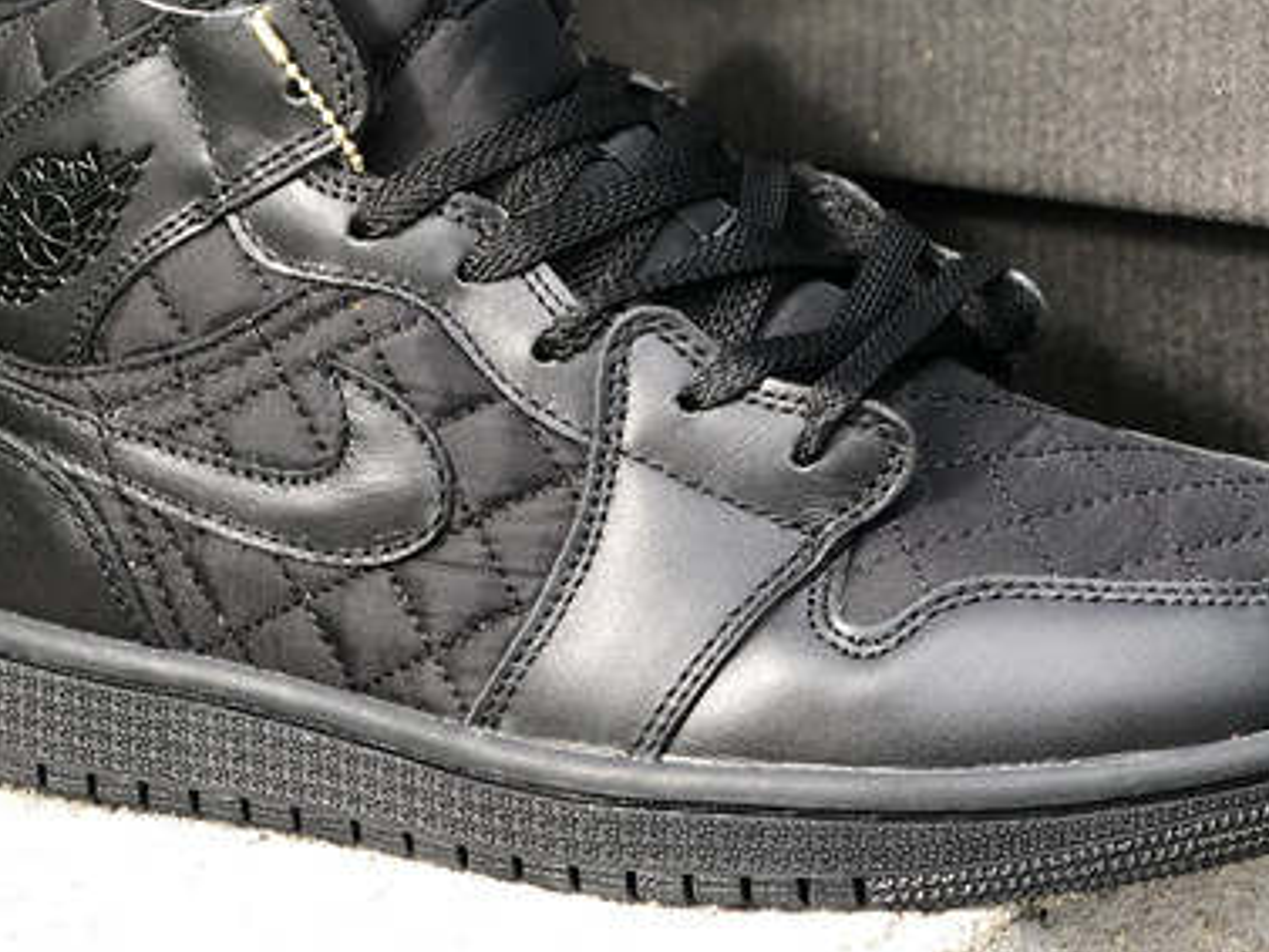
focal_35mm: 102
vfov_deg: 14.3
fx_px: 3740
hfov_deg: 19.2
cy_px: 59
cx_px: 858
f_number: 2.4
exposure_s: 1/60
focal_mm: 6
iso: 16
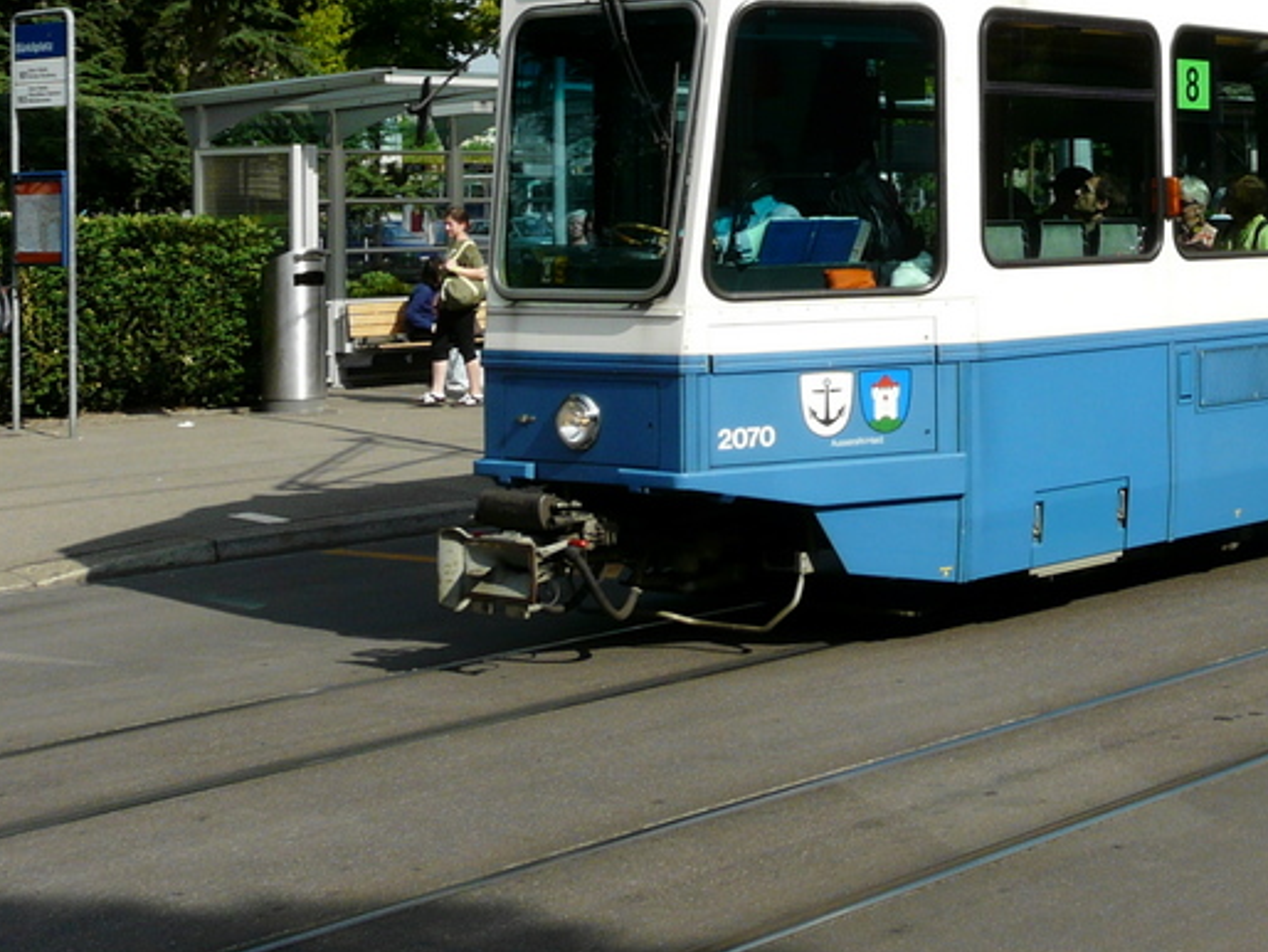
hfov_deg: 26.7
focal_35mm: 70
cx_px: 1162
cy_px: 111
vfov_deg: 20.6
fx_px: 2565
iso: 100
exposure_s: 1/400
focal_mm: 5.9
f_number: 5.6
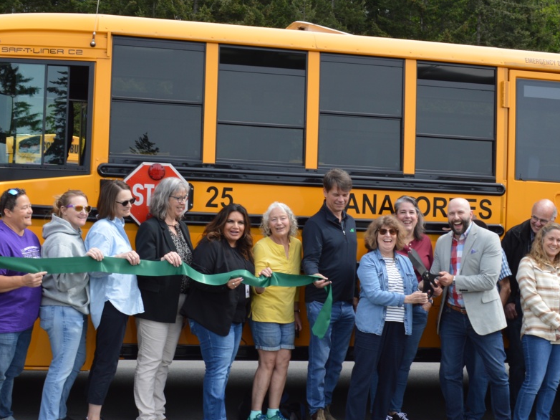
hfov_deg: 32.7
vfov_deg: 24.7
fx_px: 954
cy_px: 269
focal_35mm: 59
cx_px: 301
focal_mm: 20
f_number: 6.3
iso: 100
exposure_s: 1/160
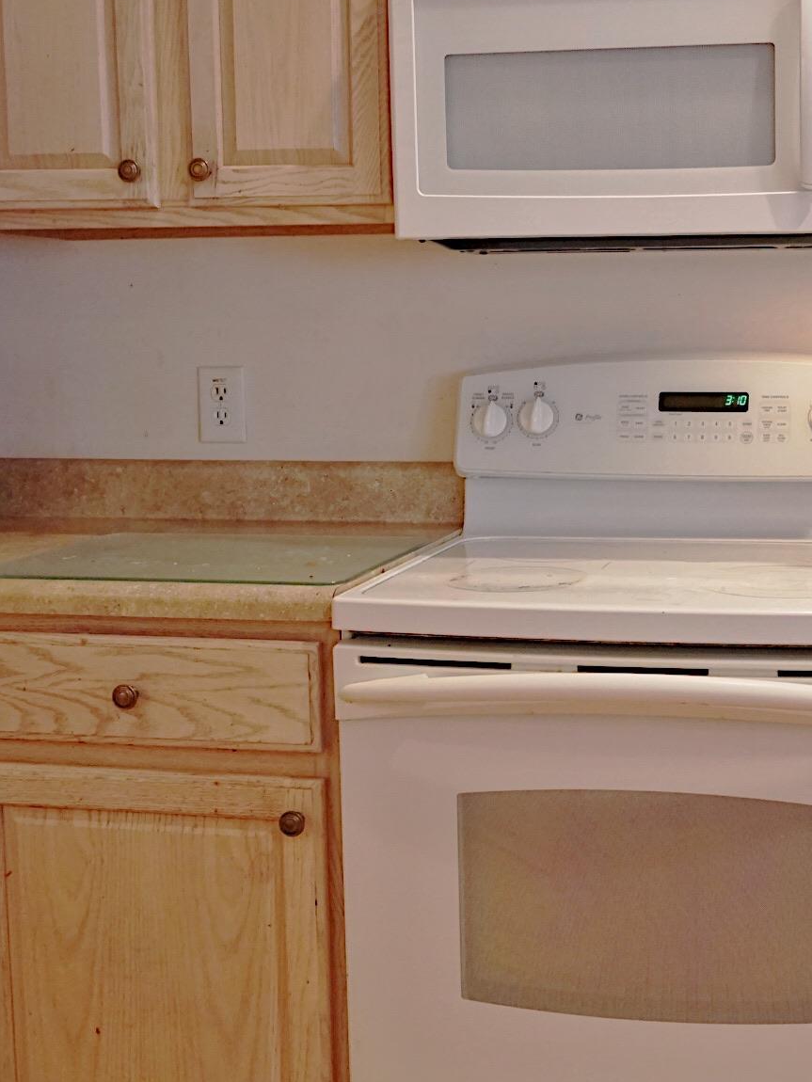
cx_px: 661
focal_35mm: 52
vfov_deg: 36.8
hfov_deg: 27.4
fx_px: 1626
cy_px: 482
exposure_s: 1/60
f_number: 3.5
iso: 2000
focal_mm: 18
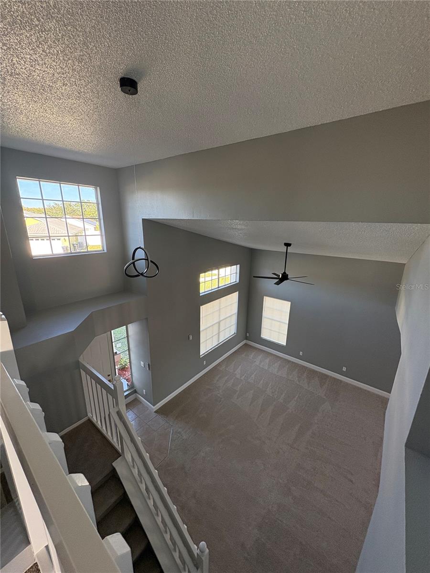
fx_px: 232
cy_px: 286
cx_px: 215
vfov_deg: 102.1
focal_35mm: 14
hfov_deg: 85.7
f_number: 2.2
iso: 125
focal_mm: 2.22
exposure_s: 1/113
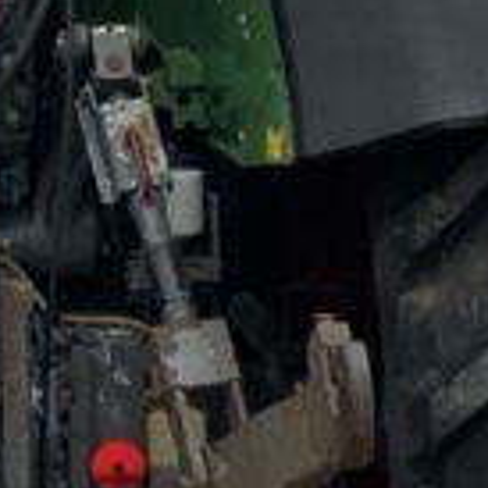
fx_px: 3046
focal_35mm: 191
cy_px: -18
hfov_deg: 9.1
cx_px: 71
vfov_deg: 9.1
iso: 16
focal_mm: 3
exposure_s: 1/386
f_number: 1.8
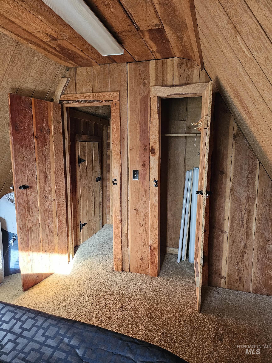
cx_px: 136
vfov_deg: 73.9
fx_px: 241
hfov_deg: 58.9
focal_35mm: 23
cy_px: 182
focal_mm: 6.3
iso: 800
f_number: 1.7
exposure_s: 1/120
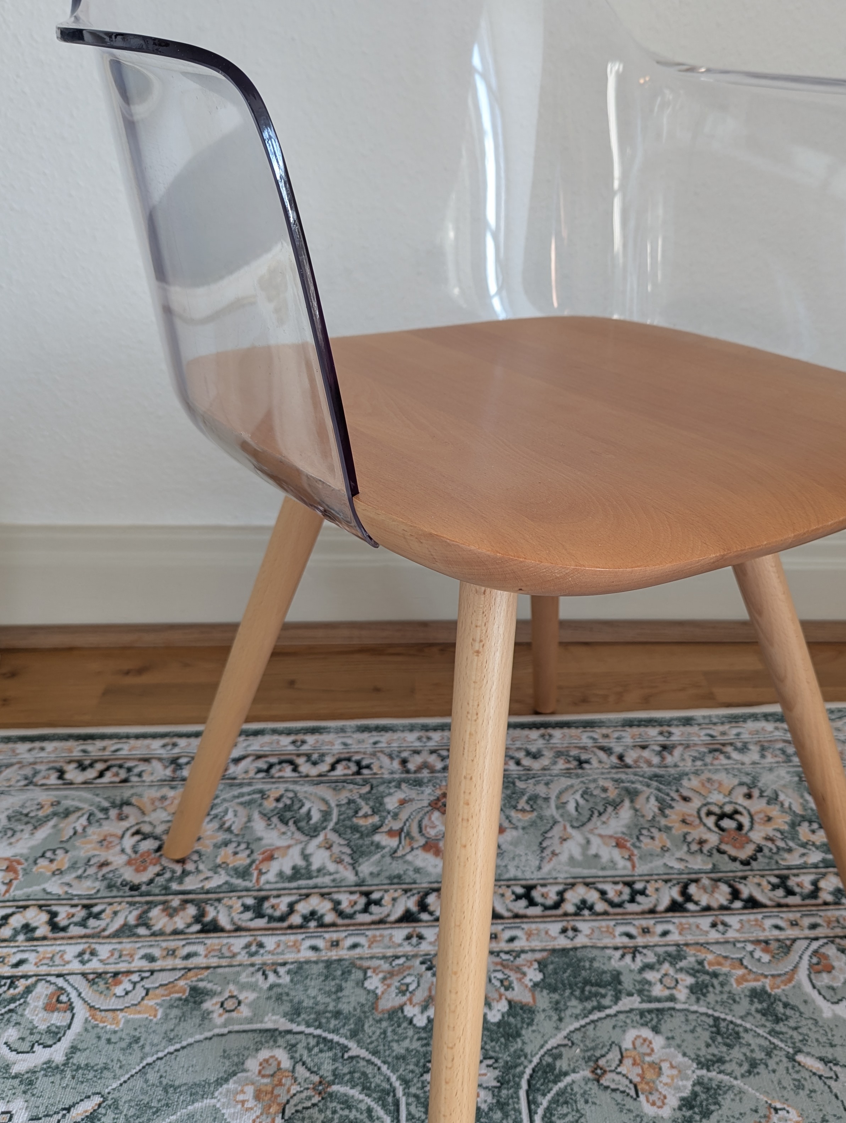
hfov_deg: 45.2
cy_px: 500
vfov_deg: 58.1
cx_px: 517
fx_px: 1008
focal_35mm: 31
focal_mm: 6.81
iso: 49
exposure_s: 1/47.3
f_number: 1.85
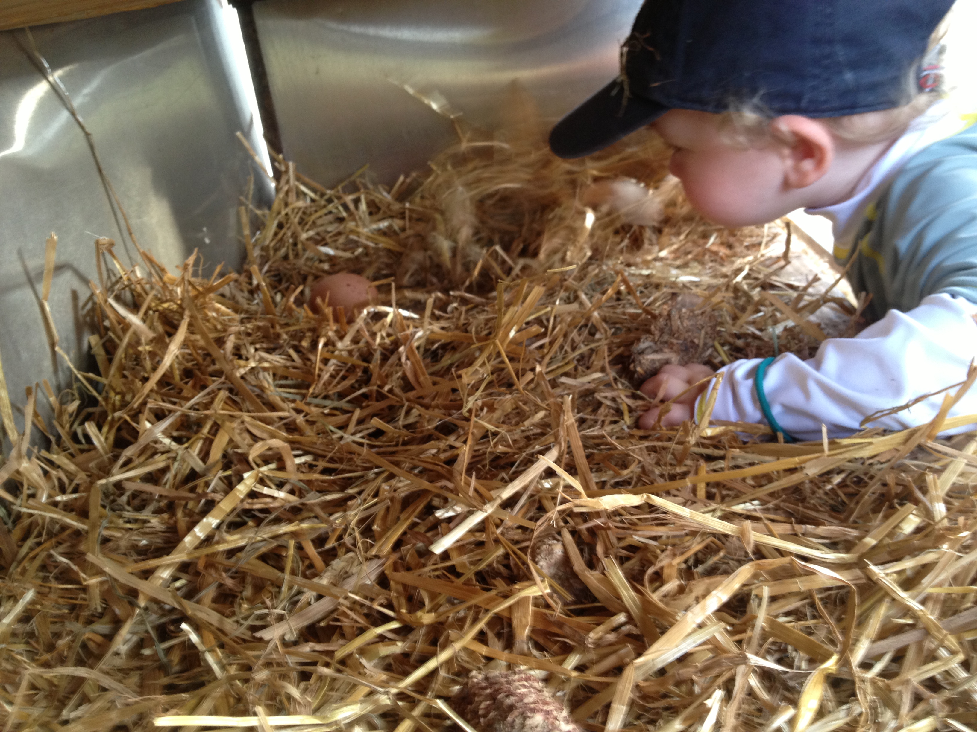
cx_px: 488
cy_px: 366
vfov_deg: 40.7
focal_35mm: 35
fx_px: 988
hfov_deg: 52.6
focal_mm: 4.28
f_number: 2.4
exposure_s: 1/20
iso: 100
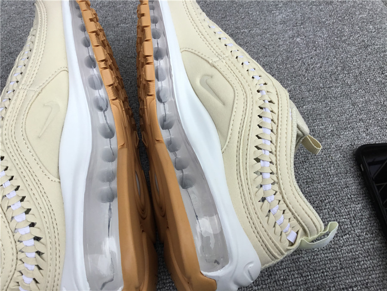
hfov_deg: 58.4
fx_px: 347
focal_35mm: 31
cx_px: 194
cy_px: 146
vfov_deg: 45.4
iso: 25
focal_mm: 3.3
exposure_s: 1/574
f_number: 2.4
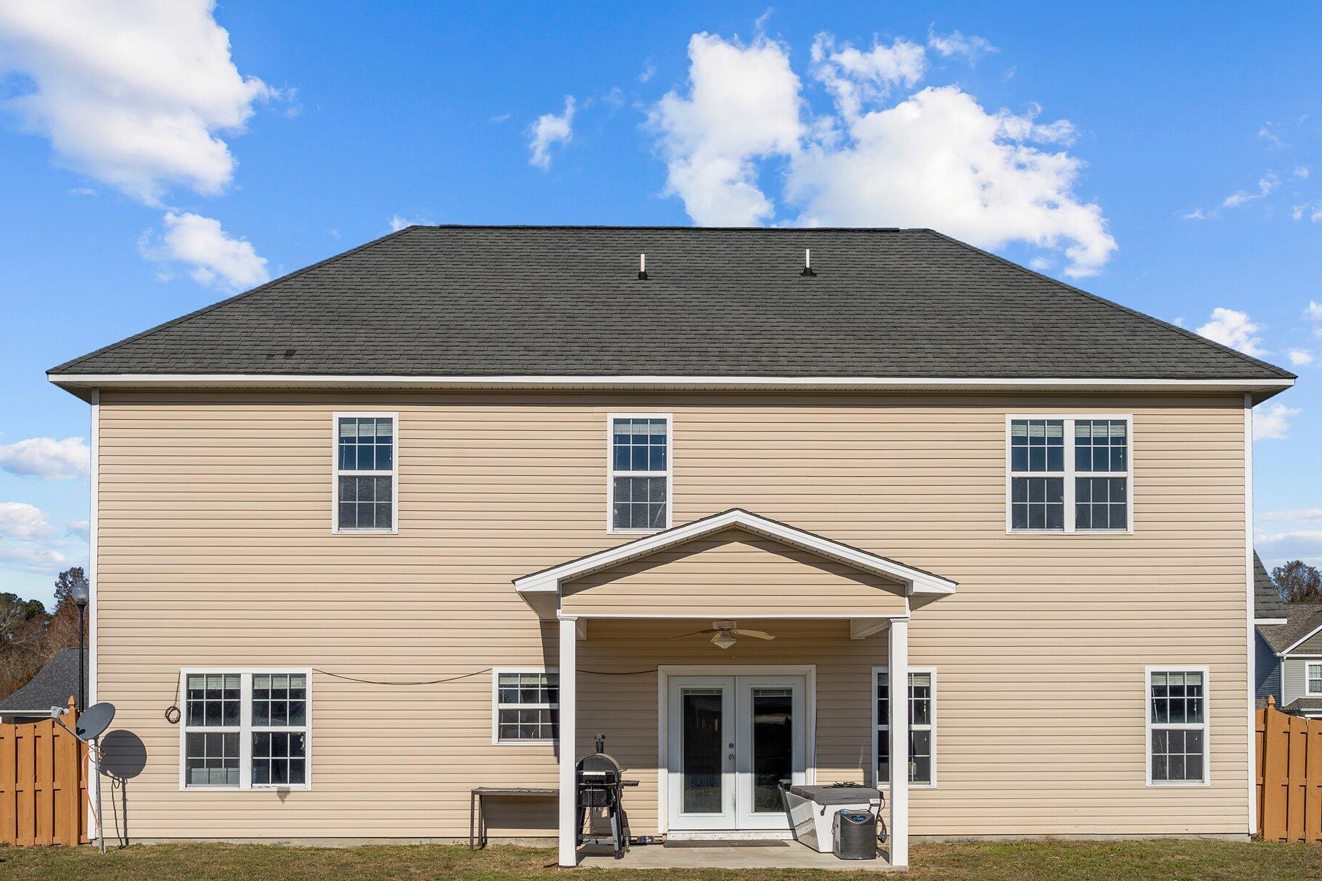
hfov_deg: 55.8
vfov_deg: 38.8
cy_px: 483
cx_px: 677
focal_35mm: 34
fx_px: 1248
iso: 64
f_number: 7.1
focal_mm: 30
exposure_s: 1/800
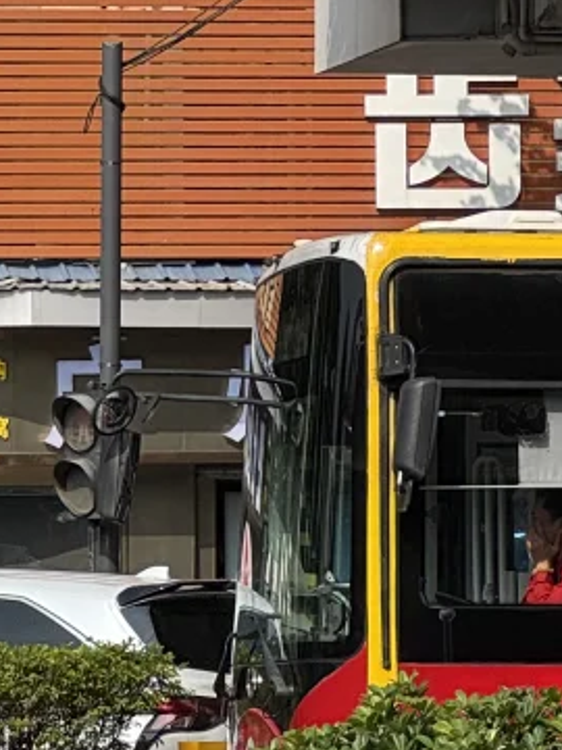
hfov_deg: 4.8
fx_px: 6667
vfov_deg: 6.3
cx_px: 445
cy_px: -408
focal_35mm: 308
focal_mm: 9
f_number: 2.8
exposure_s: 1/1085
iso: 25
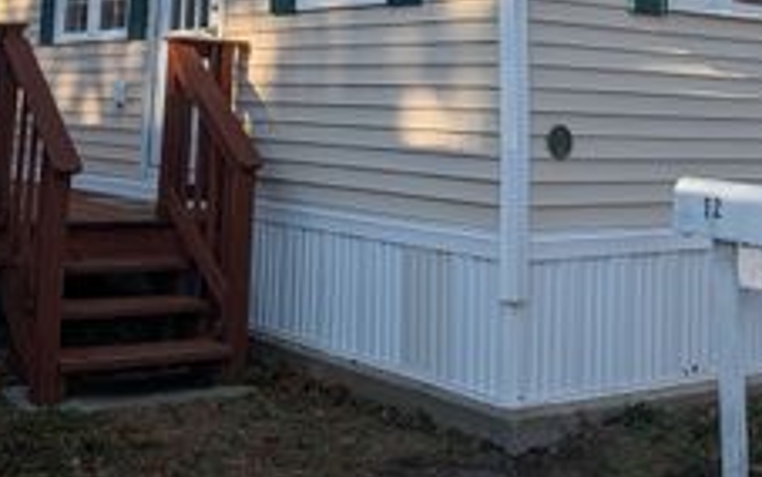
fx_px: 1163
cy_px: -148
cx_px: 309
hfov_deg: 36.2
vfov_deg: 21.0
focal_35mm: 56
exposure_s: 1/7874
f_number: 1.68
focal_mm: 6.9
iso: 19
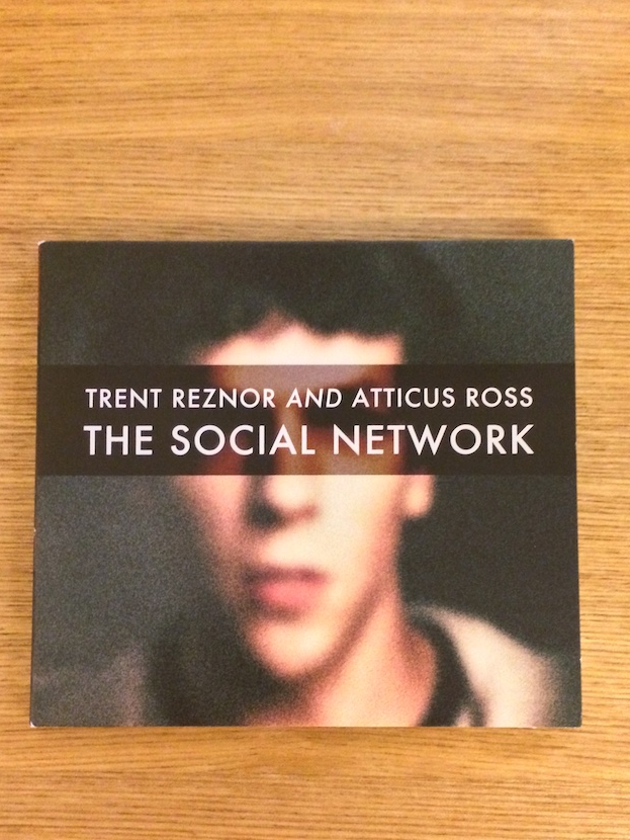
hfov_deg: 38.7
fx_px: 897
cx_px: 326
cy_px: 484
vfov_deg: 49.9
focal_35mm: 37
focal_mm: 4.12
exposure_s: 1/17
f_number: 2.2
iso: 1000
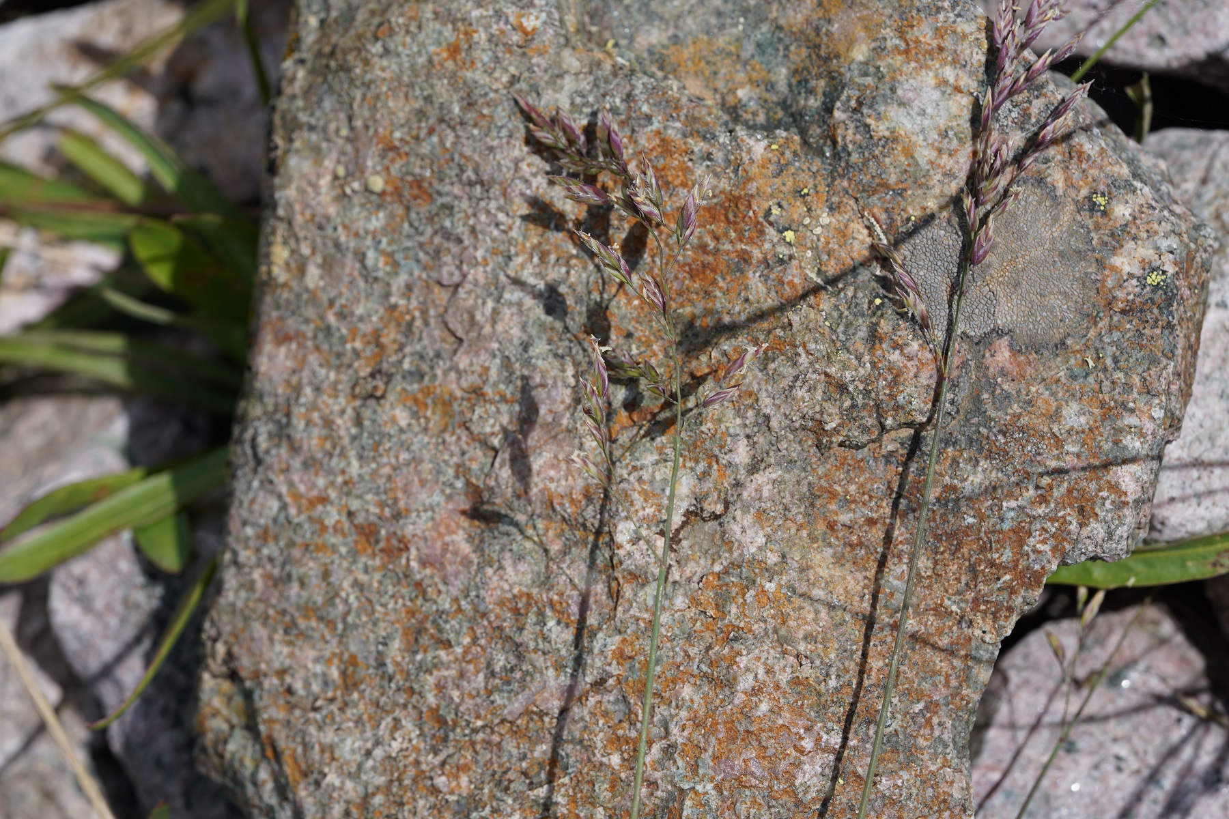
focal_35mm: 90
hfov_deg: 22.6
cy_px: 410
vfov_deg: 15.2
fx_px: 3072
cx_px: 614
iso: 125
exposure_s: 1/320
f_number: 9
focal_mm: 90
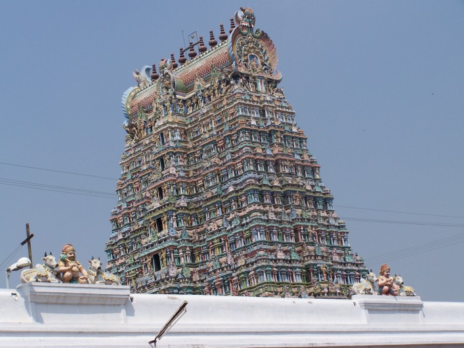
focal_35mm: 82
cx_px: 232
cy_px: 174
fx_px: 1099
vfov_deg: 18.0
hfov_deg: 23.8
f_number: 4.5
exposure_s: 1/640
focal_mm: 13.7
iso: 64
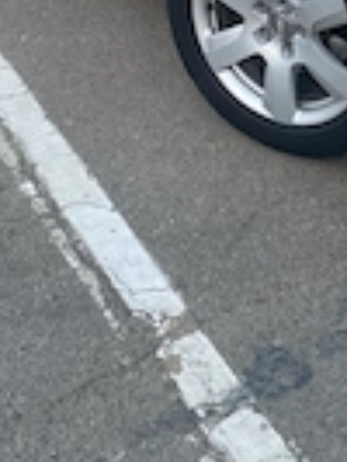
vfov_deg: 22.1
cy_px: -163
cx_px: 302
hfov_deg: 18.7
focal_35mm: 78
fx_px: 1041
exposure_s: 1/122
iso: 100
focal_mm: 4.25
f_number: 1.8
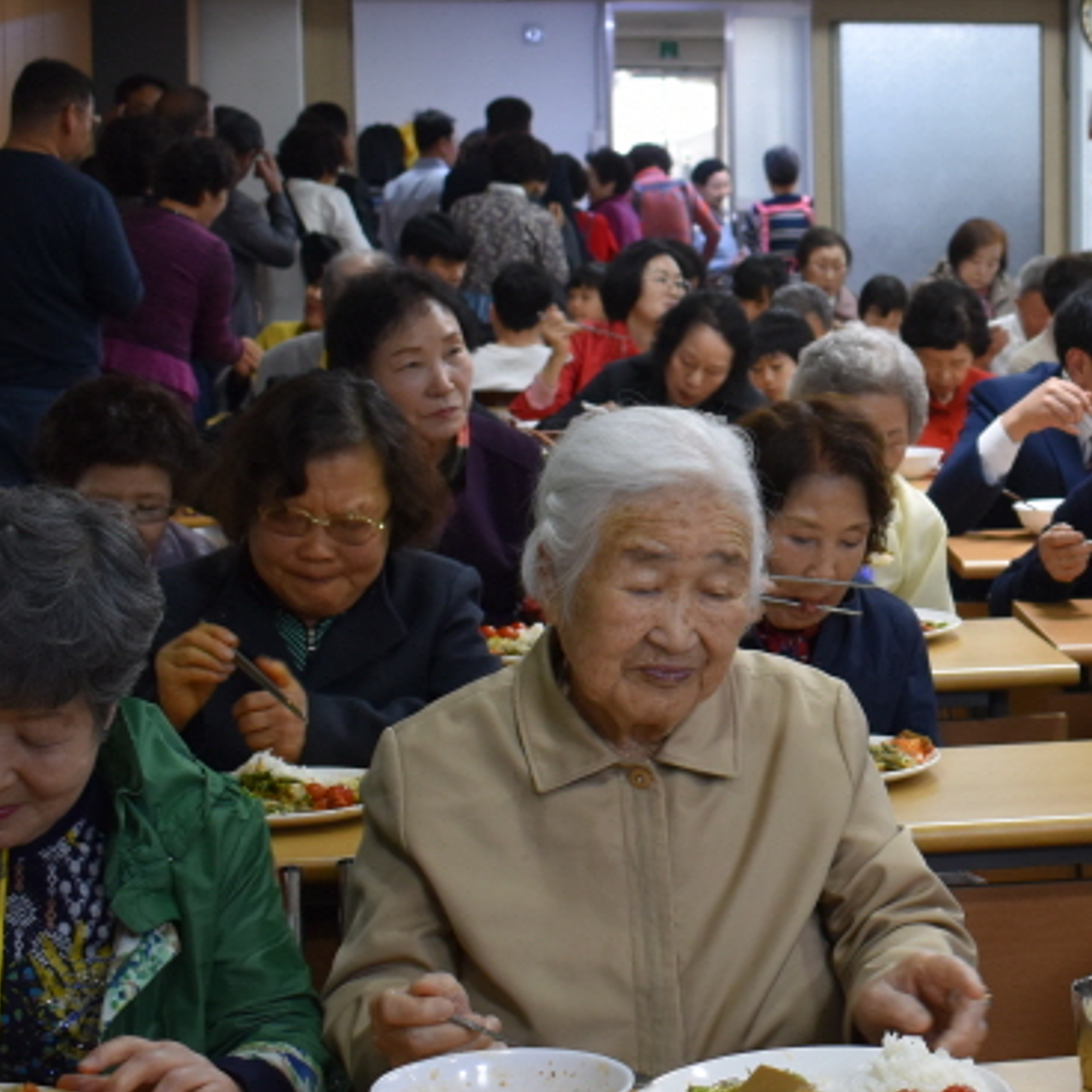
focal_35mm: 78
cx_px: 1154
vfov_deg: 22.2
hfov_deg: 21.2
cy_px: 479
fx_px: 2784
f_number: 4
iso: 640
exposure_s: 1/60
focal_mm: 22
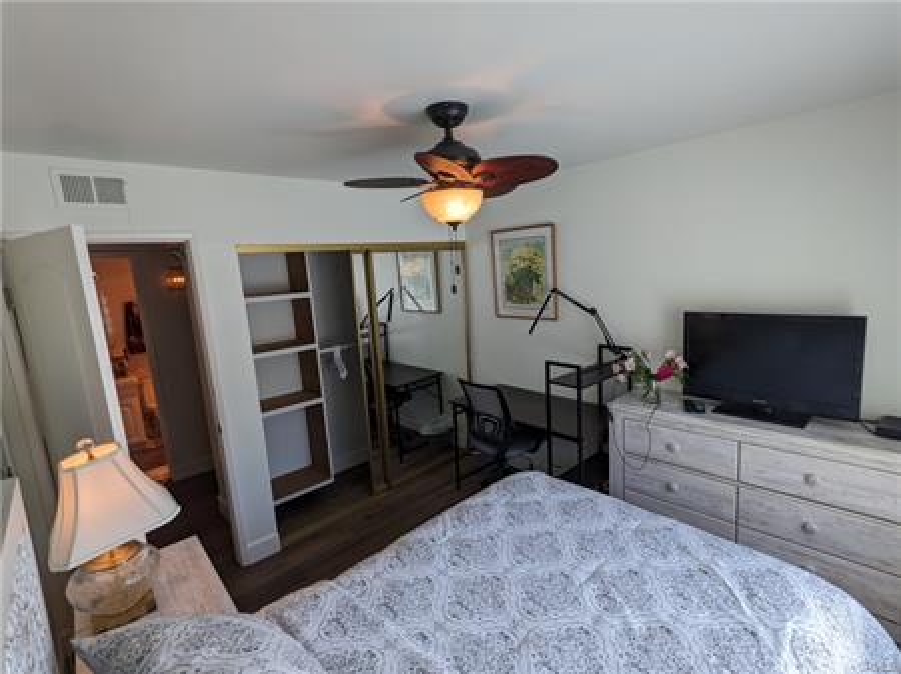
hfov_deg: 94.5
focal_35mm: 16
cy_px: 337
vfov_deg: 78.1
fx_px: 416
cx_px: 450
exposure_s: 1/120
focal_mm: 2.22
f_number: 2.2
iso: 45
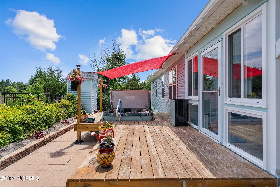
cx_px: 140
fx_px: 132
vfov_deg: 70.4
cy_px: 94
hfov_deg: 93.3
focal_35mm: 17
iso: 250
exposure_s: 1/2500
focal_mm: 17
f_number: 4
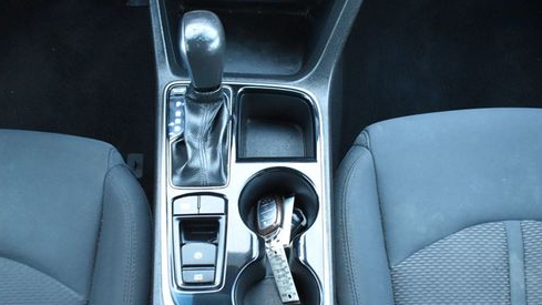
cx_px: 272
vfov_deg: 31.8
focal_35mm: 37
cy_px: 192
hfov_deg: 54.0
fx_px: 532
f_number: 3.5
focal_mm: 18
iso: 3200
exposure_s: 1/13
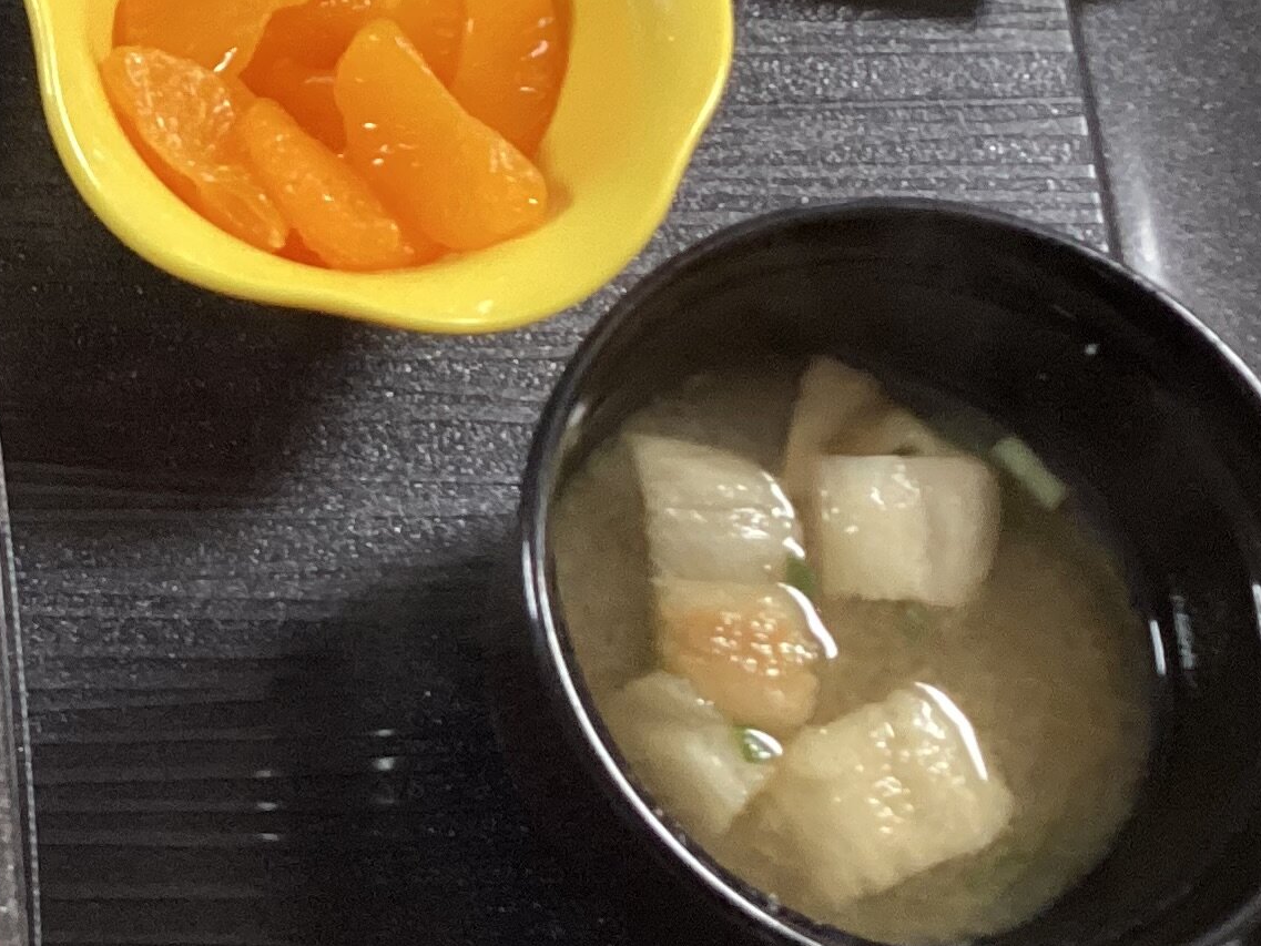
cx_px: -403
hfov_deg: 20.1
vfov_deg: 16.6
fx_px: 3242
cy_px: 309
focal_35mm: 89
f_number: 2.4
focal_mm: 3.3
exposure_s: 1/60
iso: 250
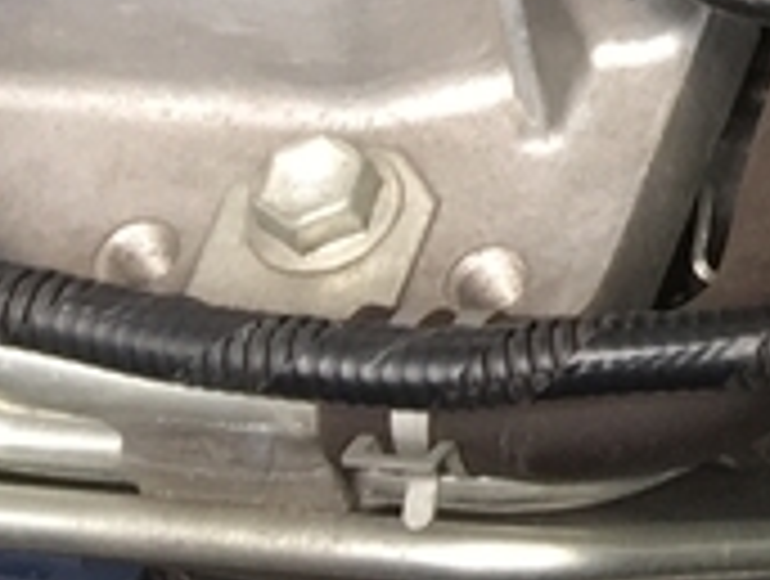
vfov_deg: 7.1
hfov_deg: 8.2
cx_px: 2364
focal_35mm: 203
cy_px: -540
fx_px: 4525
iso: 25
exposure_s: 1/40
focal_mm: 4.15
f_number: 2.2
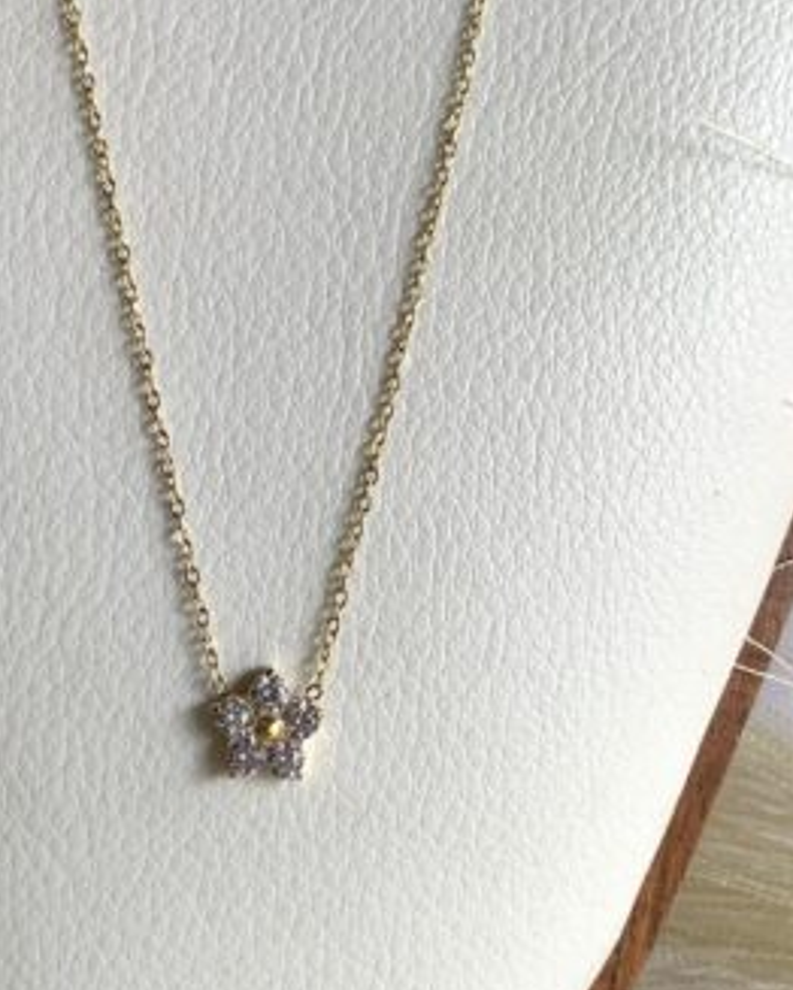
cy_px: 378
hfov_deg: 24.4
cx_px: 206
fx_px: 1817
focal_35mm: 62
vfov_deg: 30.4
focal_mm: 4.25
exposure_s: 1/174
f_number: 1.8
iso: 25
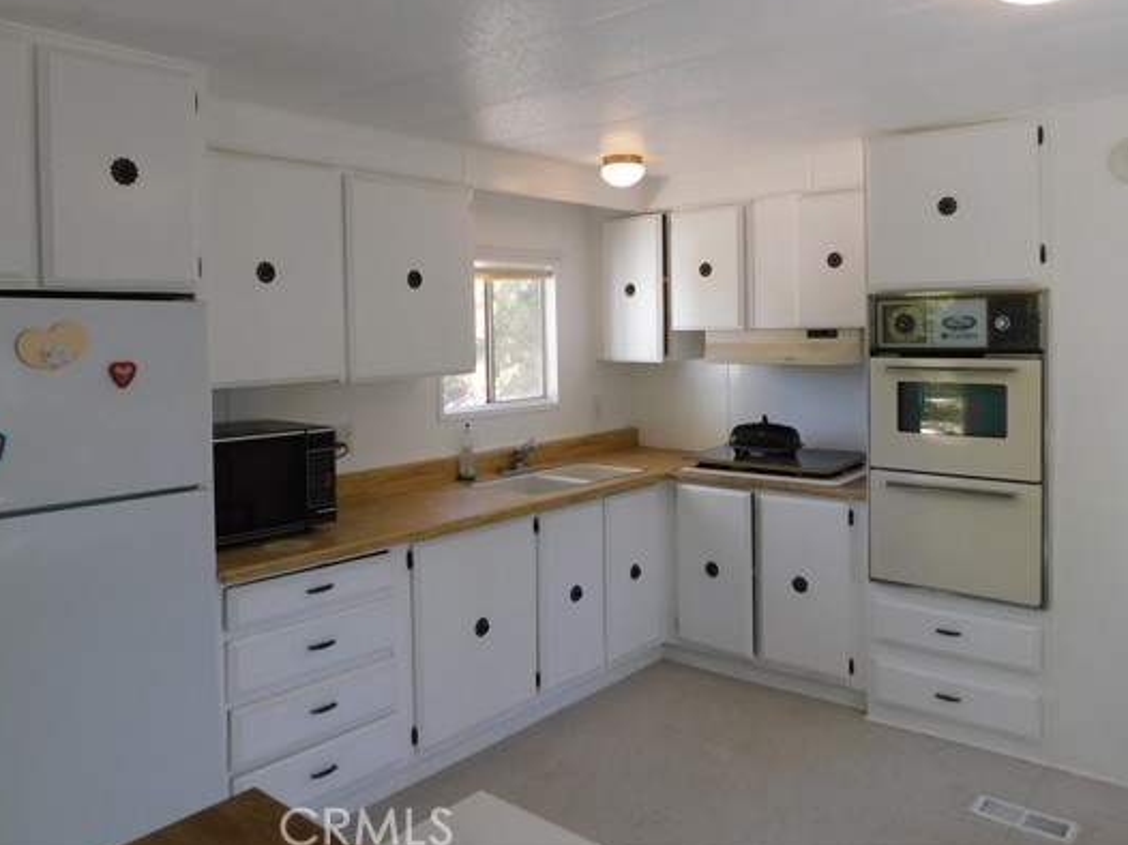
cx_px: 562
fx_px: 912
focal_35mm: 28
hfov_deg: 63.5
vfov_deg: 49.4
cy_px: 343
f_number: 3
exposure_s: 1/50
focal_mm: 4
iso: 125
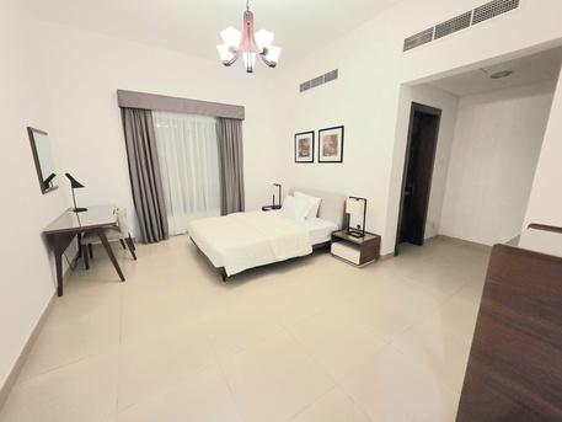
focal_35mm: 13
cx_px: 281
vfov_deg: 89.9
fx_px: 211
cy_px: 211
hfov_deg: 106.2
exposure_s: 1/50.3
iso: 500
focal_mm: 2.2
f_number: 1.9
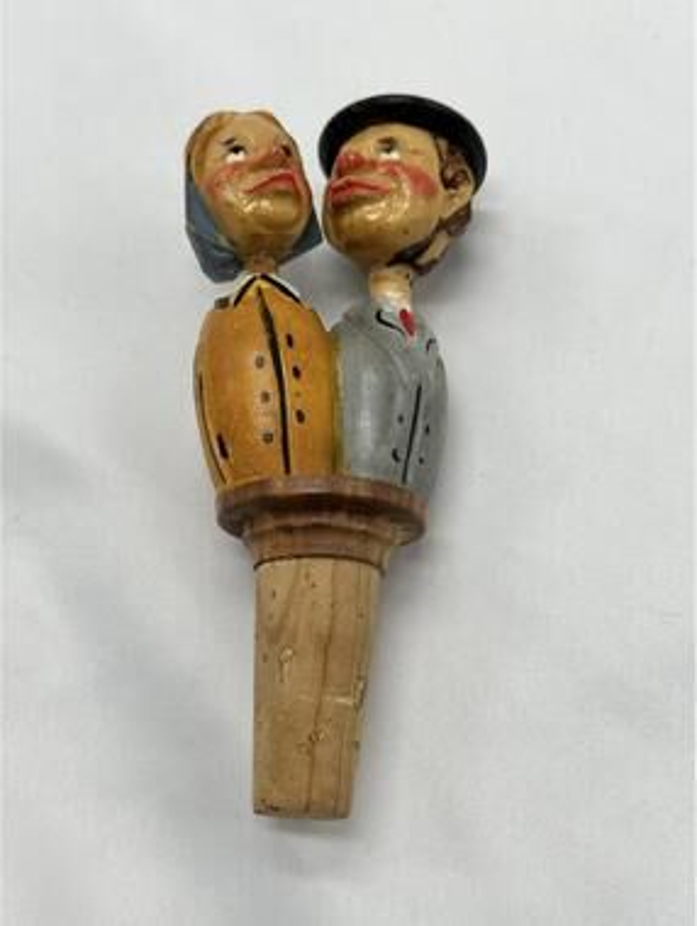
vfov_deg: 39.6
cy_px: 463
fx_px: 1286
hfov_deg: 30.3
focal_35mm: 48
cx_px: 348
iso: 64
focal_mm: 6.86
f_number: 1.78
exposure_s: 1/823
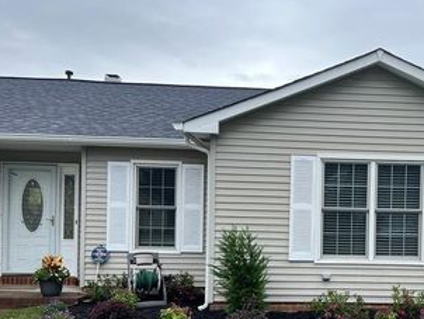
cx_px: 334
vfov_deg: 33.1
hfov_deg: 42.0
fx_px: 527
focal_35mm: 43
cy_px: 234
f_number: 1.5
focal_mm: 5.7
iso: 50
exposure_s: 1/1068
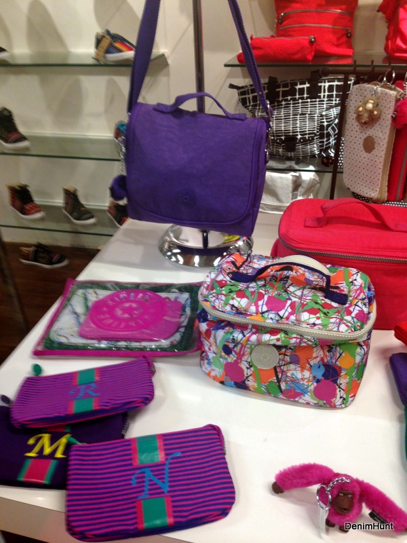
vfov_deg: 55.4
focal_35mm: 33
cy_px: 272
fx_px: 517
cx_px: 204
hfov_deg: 42.9
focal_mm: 4.12
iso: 80
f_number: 2.4
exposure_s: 1/20
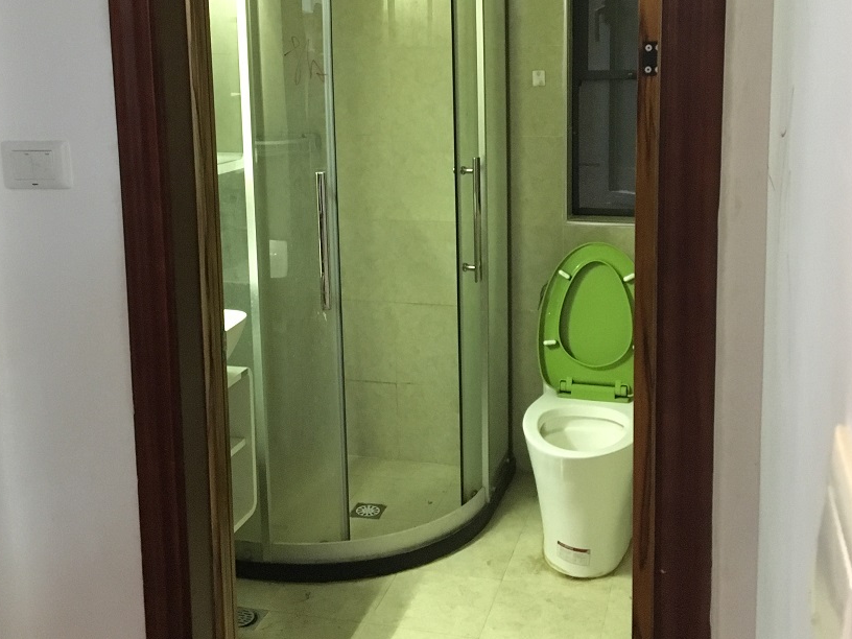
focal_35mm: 43
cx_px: 410
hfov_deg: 43.8
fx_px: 1058
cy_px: 206
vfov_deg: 33.3
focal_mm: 4.15
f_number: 2.2
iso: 320
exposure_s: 1/17
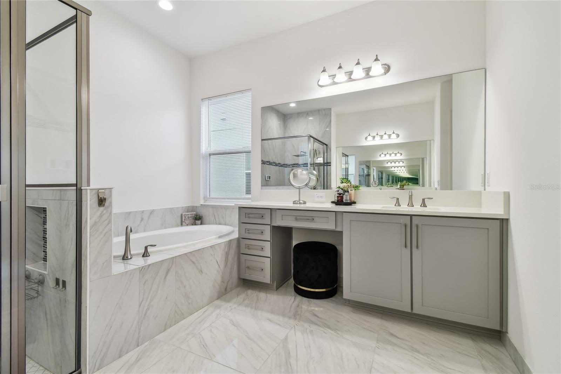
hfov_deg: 100.4
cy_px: 187
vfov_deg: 77.3
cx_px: 280
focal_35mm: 15
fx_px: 234
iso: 100
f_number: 7.1
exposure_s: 1/8
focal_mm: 10
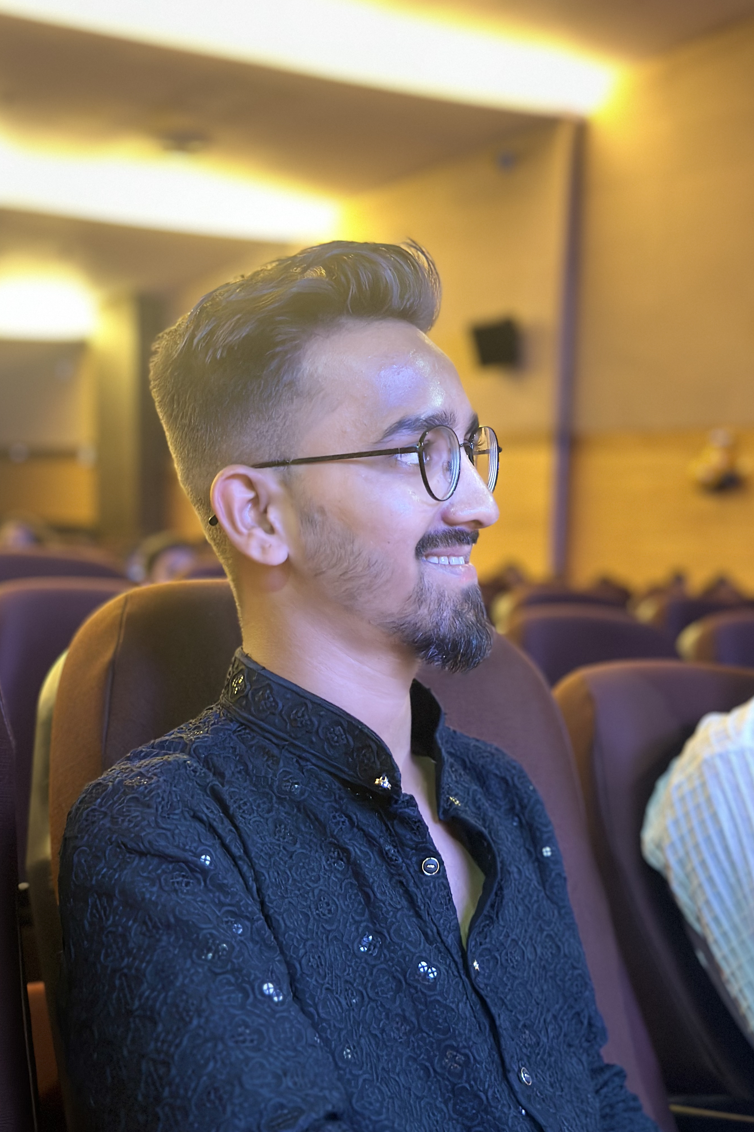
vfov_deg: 39.6
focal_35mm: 50
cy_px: 566
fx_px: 1571
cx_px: 382
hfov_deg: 27.0
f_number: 1.78
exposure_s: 1/33
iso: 640
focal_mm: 6.86
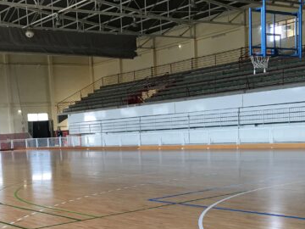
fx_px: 493
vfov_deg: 25.4
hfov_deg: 33.7
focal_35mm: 56
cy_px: 202
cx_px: 78
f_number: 2.2
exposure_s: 1/17
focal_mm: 4.15
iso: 32
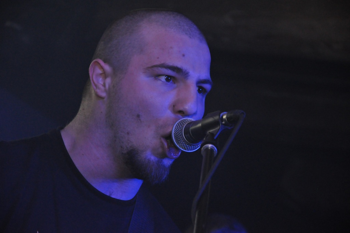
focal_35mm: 158
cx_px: 175
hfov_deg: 13.1
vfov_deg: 8.7
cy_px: 116
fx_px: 1529
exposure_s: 1/250
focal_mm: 105
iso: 2000
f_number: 5.6
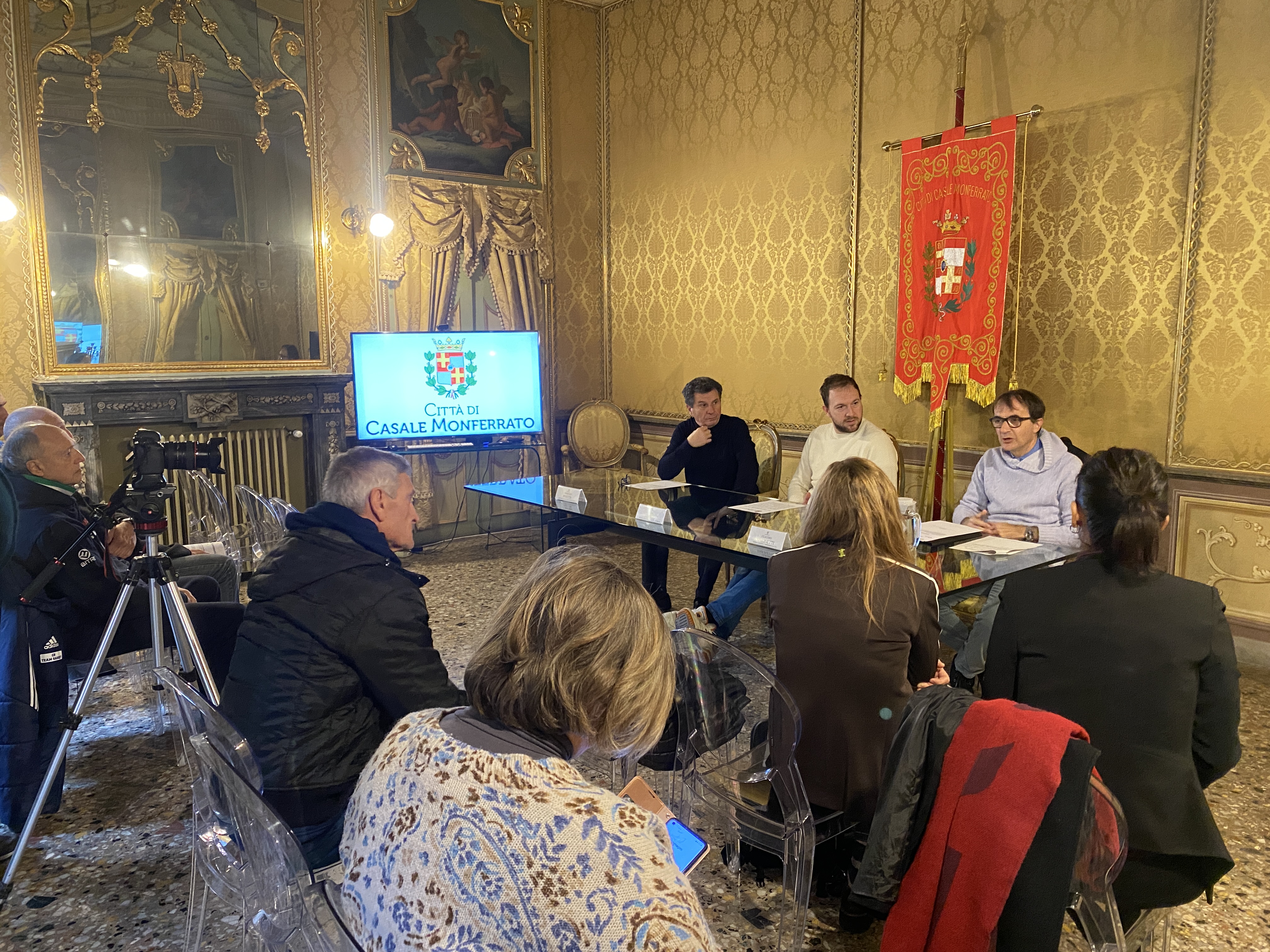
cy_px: 476
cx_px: 635
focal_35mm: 26
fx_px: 954
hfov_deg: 67.3
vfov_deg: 53.1
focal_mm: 4.25
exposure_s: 1/60
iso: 500
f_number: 1.8
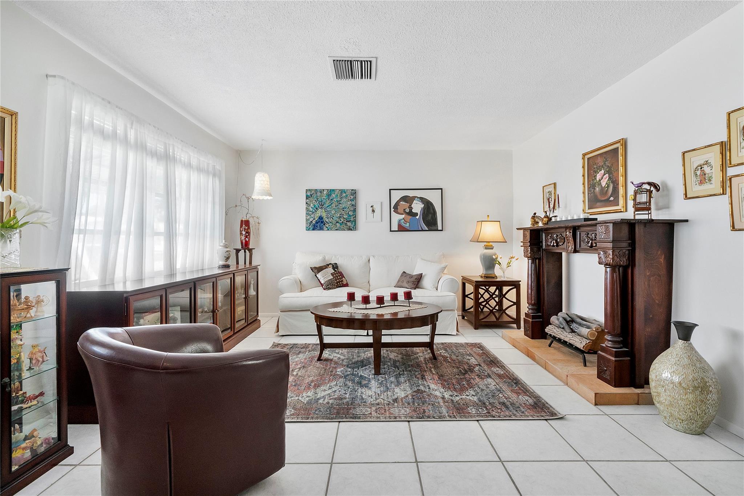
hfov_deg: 100.4
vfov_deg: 77.3
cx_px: 372
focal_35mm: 15
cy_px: 248
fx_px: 310
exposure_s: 1/40
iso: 1000
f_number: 8
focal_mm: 10
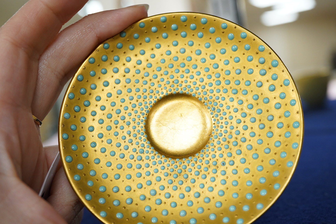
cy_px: 115
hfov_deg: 41.9
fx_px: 439
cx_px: 167
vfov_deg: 28.6
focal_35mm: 47
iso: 1250
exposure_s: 1/125
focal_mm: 30
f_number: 8
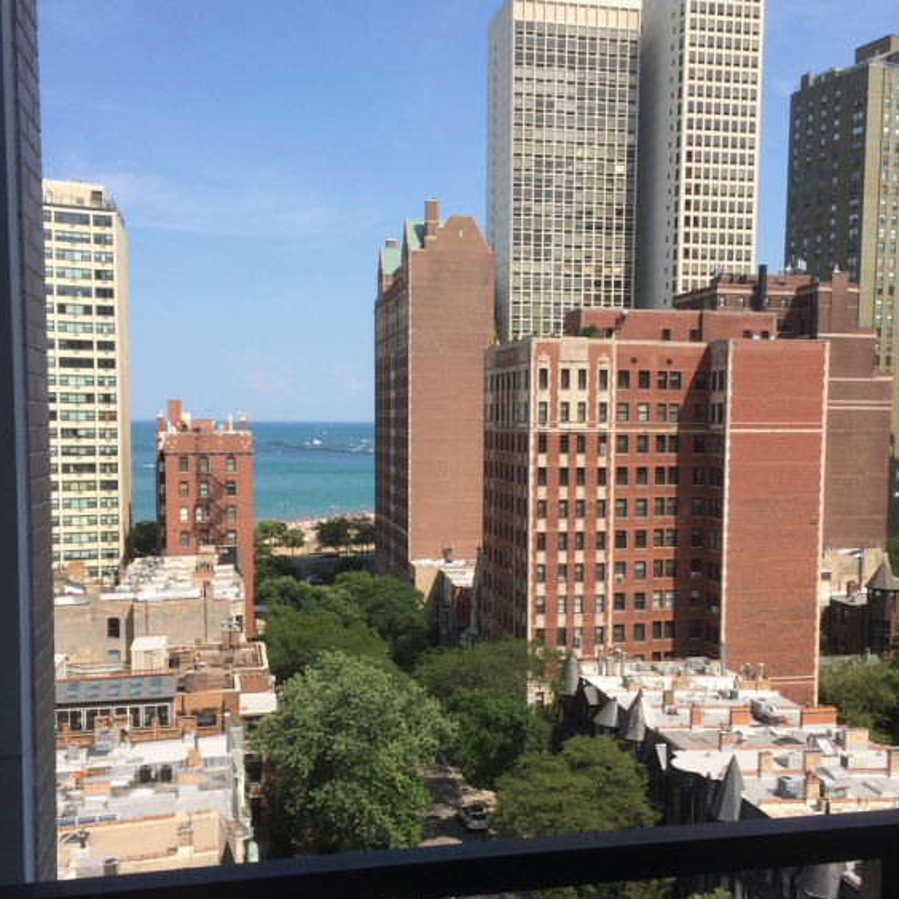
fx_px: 1028
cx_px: 451
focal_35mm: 35
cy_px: 499
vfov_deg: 47.1
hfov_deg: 47.2
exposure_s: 1/2053
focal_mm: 4.15
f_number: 2.2
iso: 32
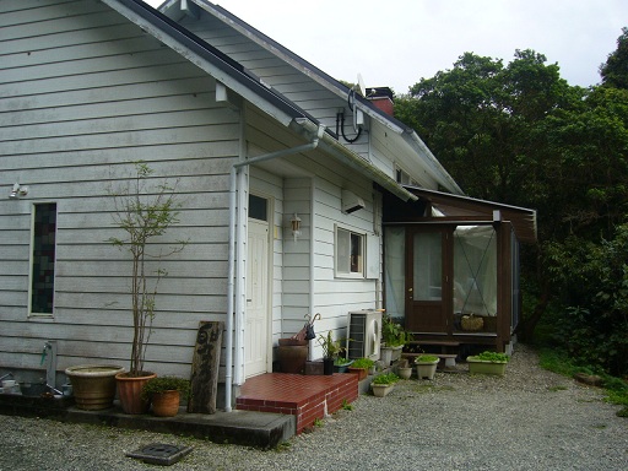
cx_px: 314
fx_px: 635
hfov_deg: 52.6
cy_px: 236
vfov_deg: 40.7
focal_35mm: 35
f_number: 5.6
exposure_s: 1/160
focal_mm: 5.8
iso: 80
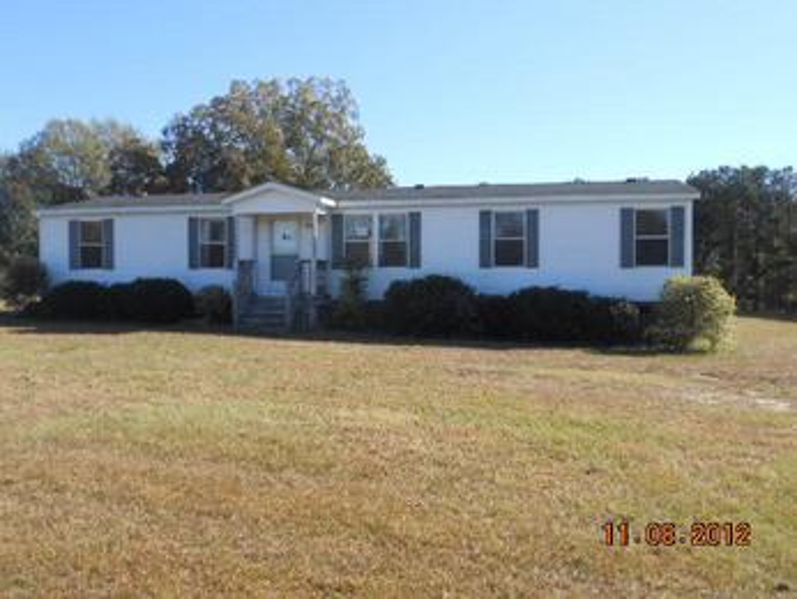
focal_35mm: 34
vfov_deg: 41.8
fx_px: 783
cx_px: 398
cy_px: 300
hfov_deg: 53.9
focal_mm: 6
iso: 80
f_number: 3.9
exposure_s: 1/400
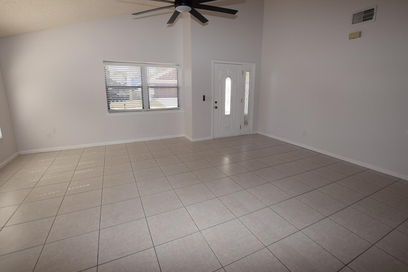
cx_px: 212
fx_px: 181
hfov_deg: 96.7
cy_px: 132
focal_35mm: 16
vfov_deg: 73.7
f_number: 5.6
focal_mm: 10
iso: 200
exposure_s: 1/125
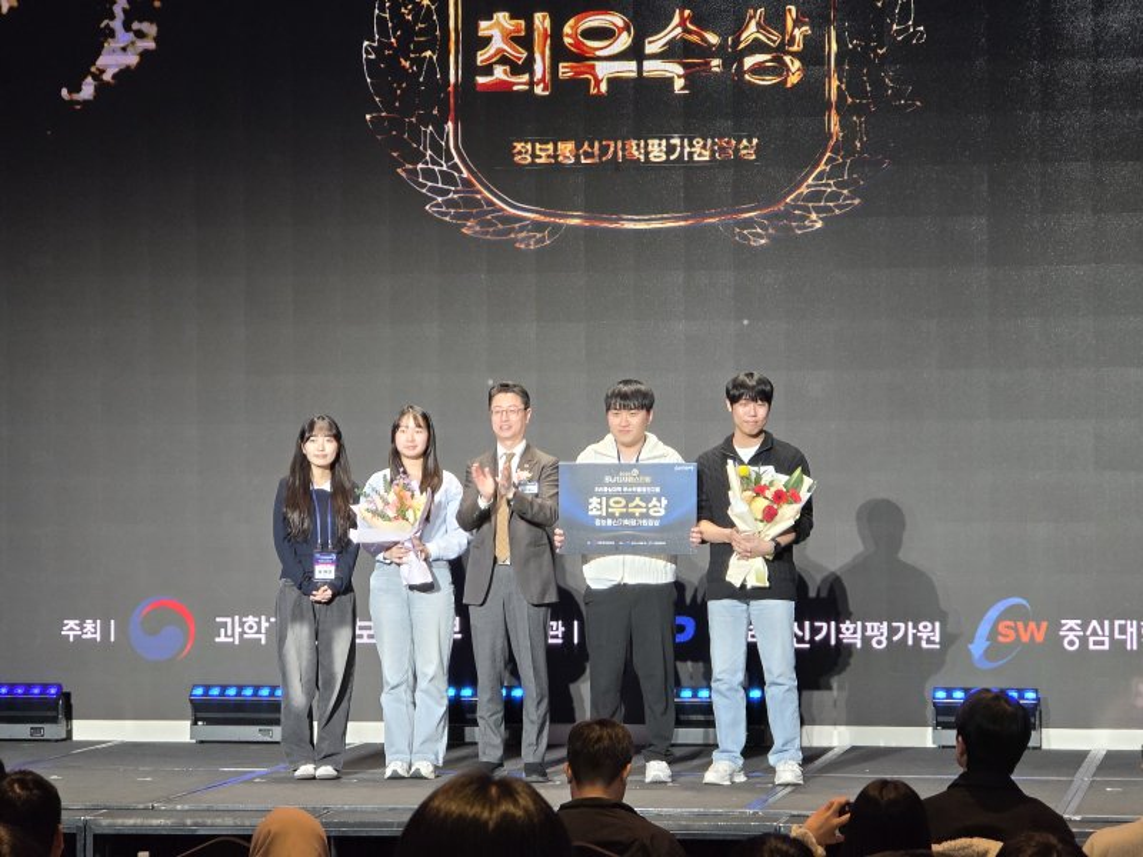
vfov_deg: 12.9
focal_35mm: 115
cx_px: 572
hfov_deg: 17.1
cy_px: 428
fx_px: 3797
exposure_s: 1/120
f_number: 3.4
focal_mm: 18.6
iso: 640
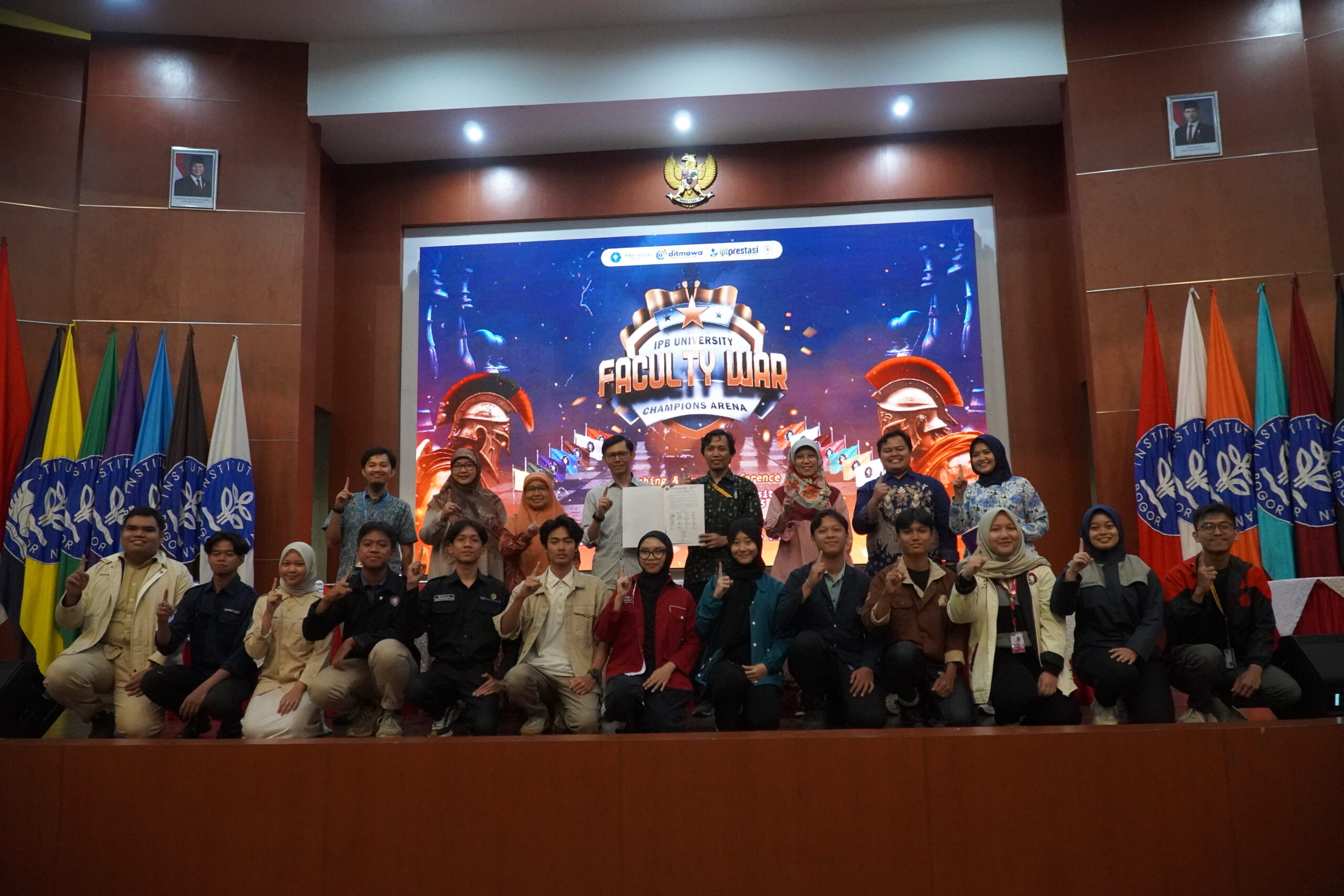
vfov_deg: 47.9
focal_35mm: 27
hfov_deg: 67.4
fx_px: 1008
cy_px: 448
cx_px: 672
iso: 5000
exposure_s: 1/160
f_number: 4
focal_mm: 18
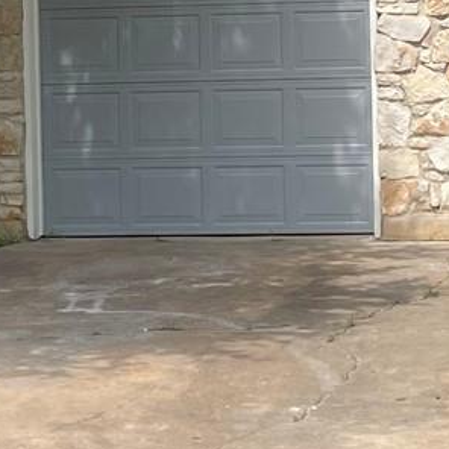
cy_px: -76
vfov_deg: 10.8
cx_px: 417
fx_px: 2333
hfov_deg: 10.9
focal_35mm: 159
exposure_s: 1/2564
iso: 32
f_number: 1.6
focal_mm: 4.2
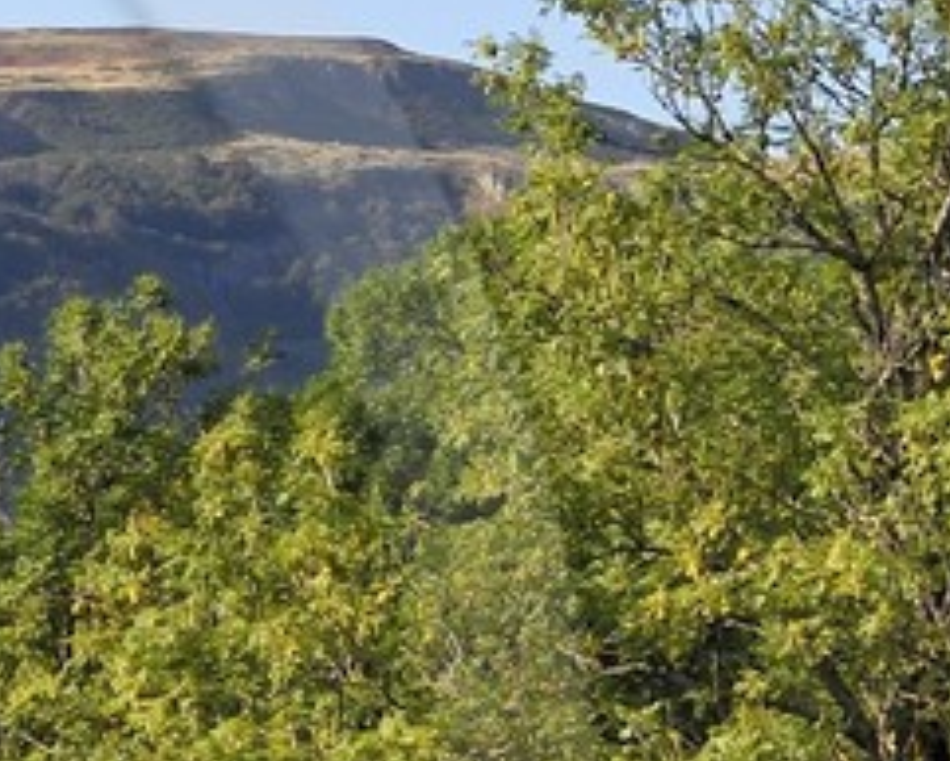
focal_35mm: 199
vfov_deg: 7.7
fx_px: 5597
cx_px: -1025
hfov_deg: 9.1
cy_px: 911
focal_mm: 32
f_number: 10
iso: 200
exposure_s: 1/200
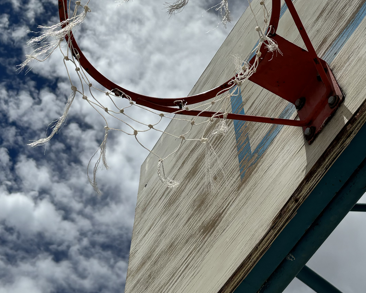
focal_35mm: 68
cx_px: 195
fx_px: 736
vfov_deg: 22.1
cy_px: 46
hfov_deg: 27.9
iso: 32
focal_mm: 5.96
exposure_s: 1/18868
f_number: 1.6
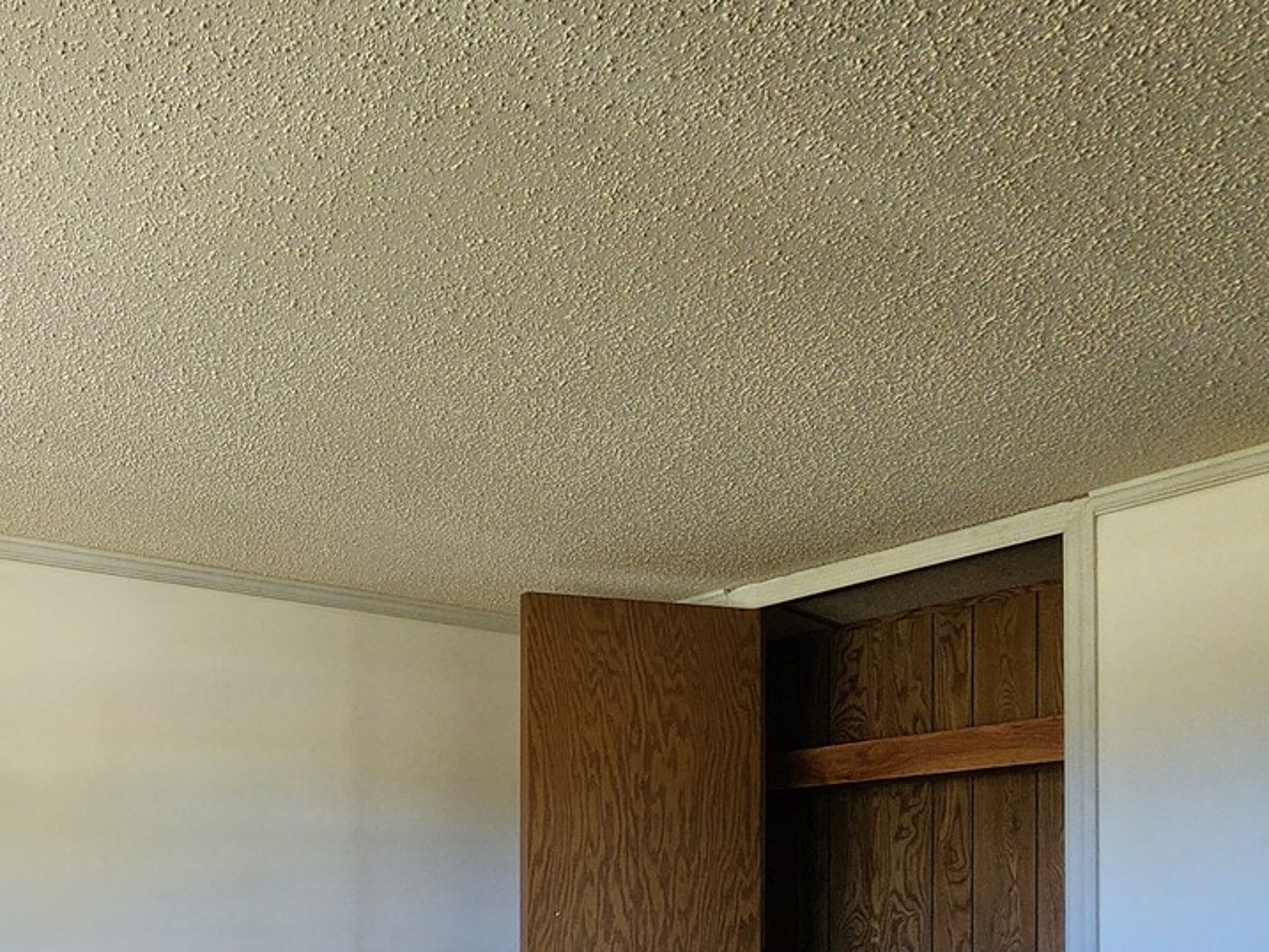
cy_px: 950
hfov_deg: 51.7
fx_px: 1063
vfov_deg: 41.9
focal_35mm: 29
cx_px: 55
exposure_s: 1/60
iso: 160
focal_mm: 2.2
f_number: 2.2
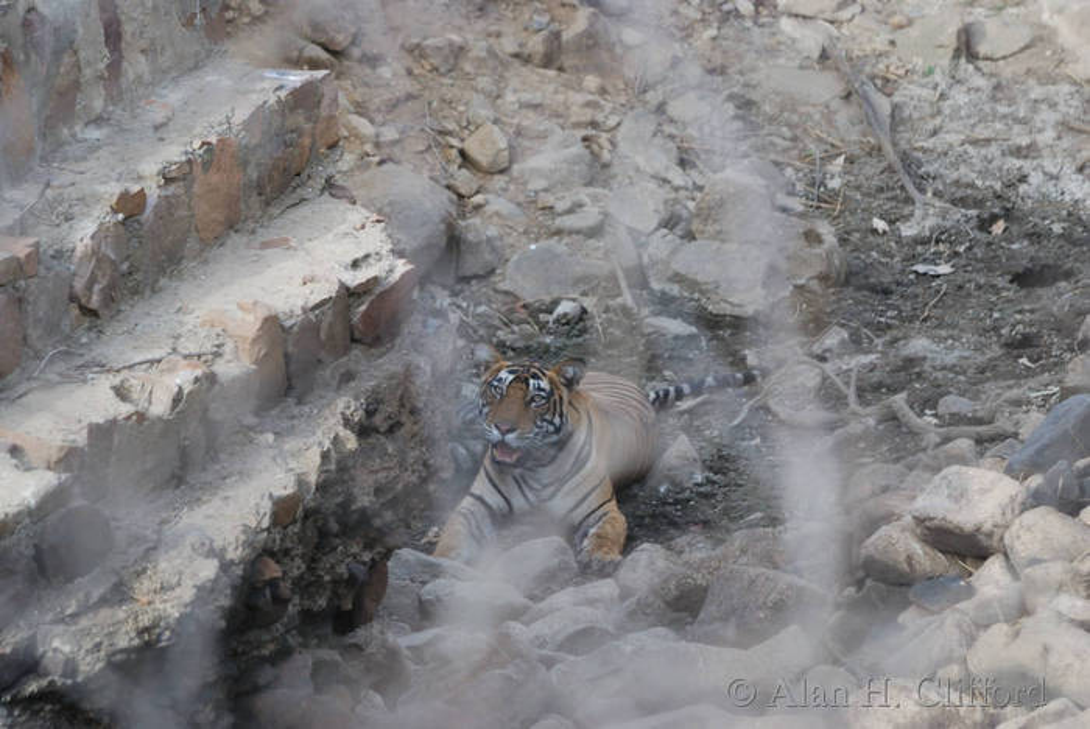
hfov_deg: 3.8
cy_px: 364
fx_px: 16363
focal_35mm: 540
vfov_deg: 2.6
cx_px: 545
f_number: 5.6
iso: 720
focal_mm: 360
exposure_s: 1/400
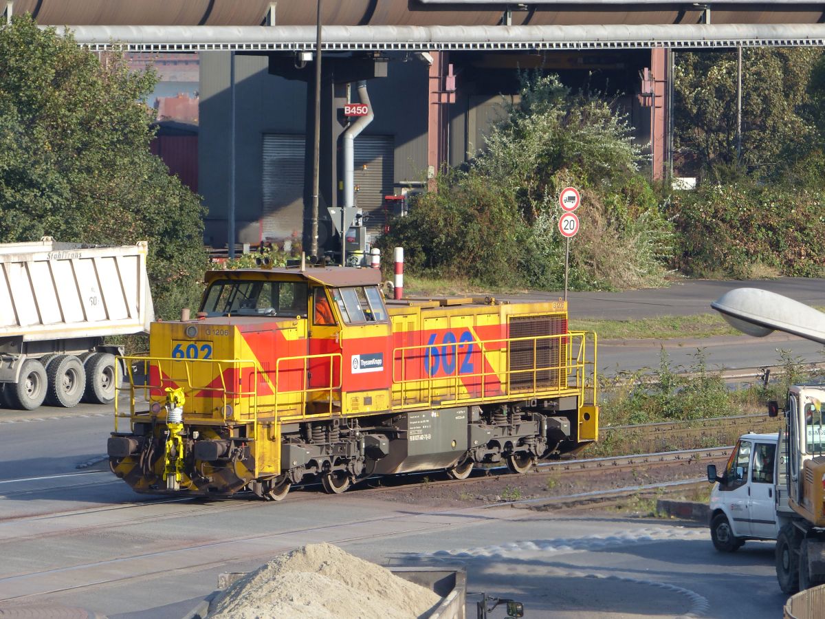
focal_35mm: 345
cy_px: 310
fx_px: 8222
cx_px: 412
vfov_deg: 4.3
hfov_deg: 5.7
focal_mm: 62.1
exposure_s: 1/640
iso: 100
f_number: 3.5
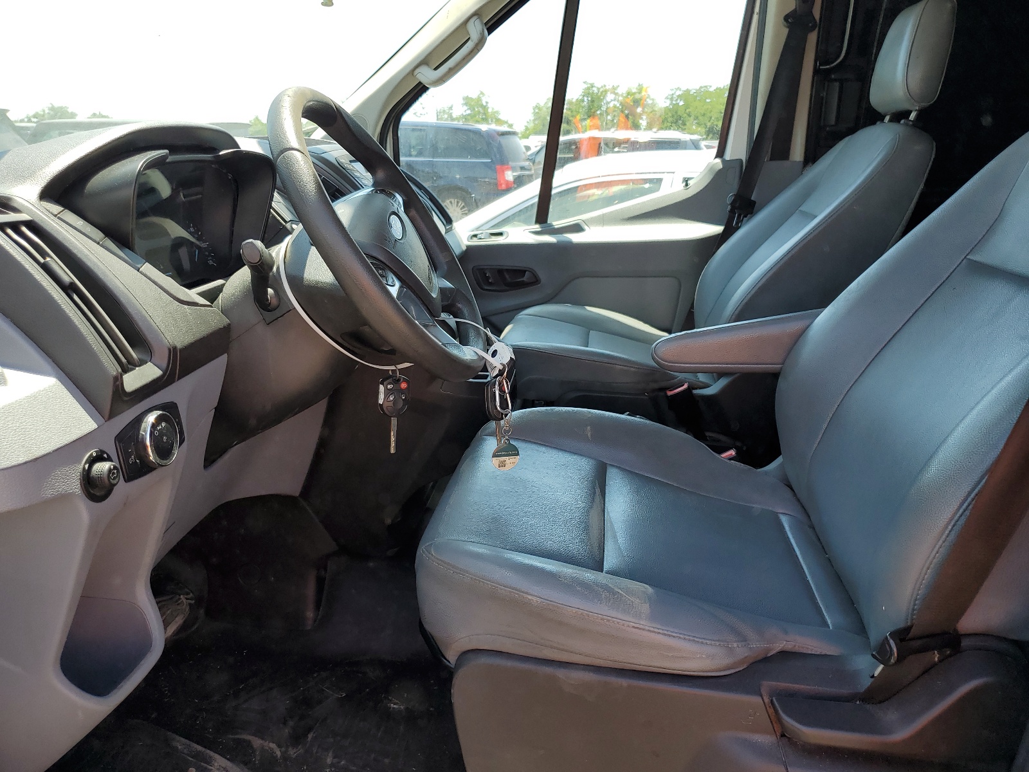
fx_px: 773
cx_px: 514
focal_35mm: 26
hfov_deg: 67.3
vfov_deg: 53.1
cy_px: 386
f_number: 1.5
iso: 50
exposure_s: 1/556
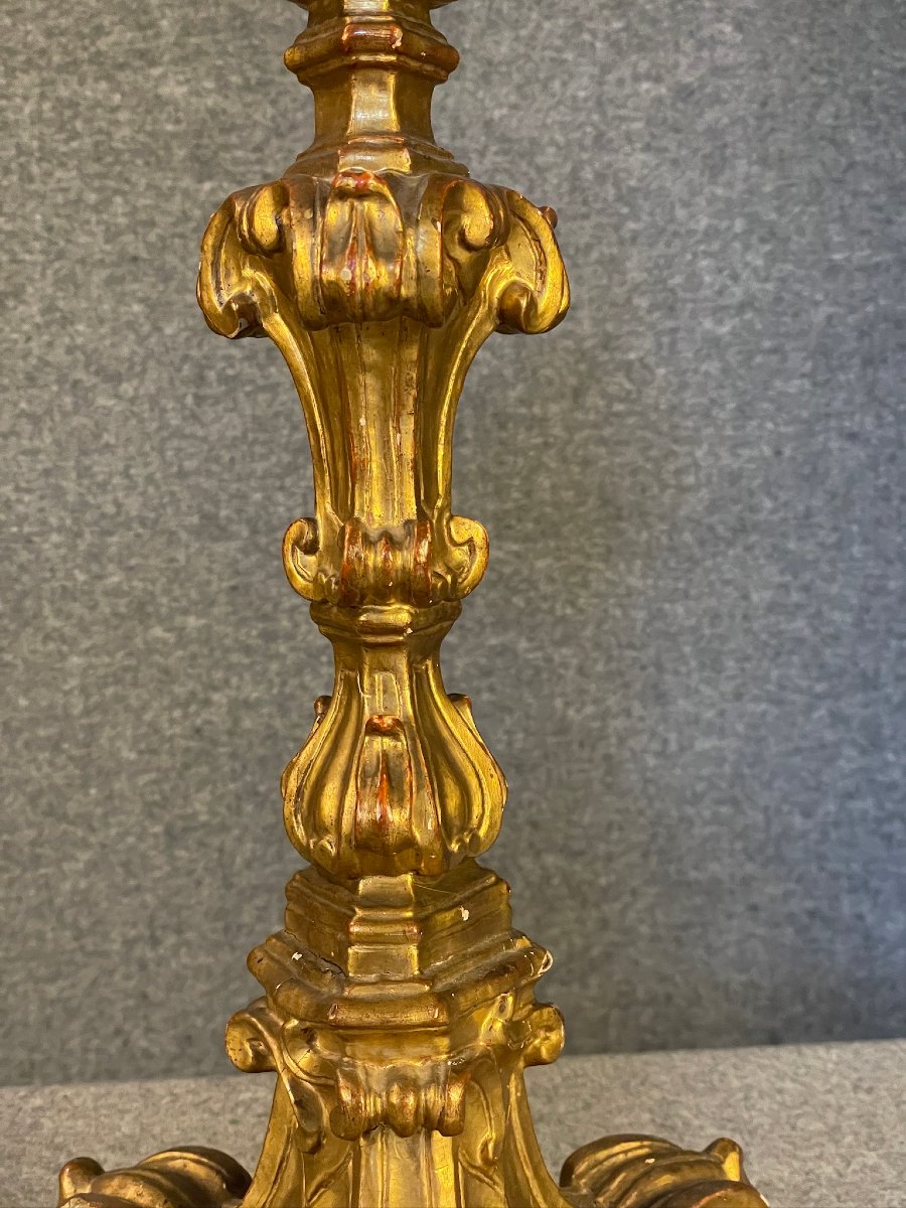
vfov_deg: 36.8
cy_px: 604
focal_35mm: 52
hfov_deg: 28.0
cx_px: 453
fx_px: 1815
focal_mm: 6
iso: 500
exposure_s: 1/60
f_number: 2
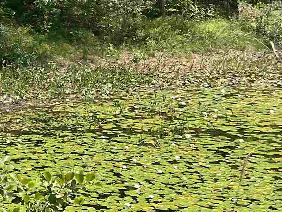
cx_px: -263
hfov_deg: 15.7
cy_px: -98
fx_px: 831
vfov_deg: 13.7
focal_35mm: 102
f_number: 1.5
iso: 50
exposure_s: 1/1124
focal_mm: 5.7
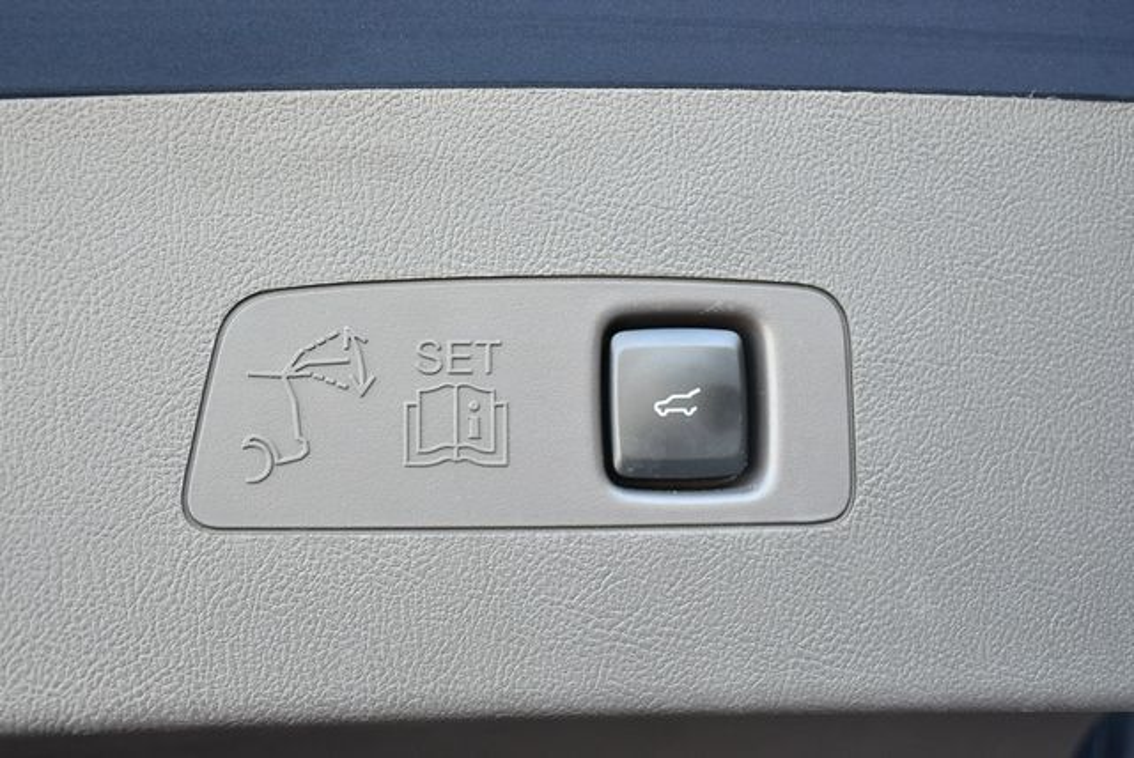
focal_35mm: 56
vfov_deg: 24.2
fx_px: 1766
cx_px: 567
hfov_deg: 35.6
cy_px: 379
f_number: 4.5
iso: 800
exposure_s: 1/250
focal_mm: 28
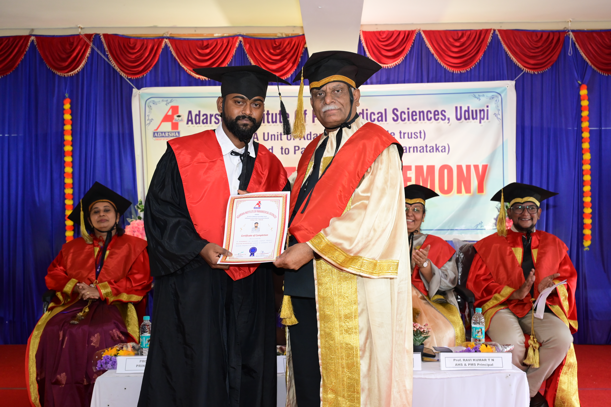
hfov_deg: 47.4
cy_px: 204
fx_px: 695
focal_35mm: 41
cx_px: 306
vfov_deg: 32.6
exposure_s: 1/125
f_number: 5.6
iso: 2500
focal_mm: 41
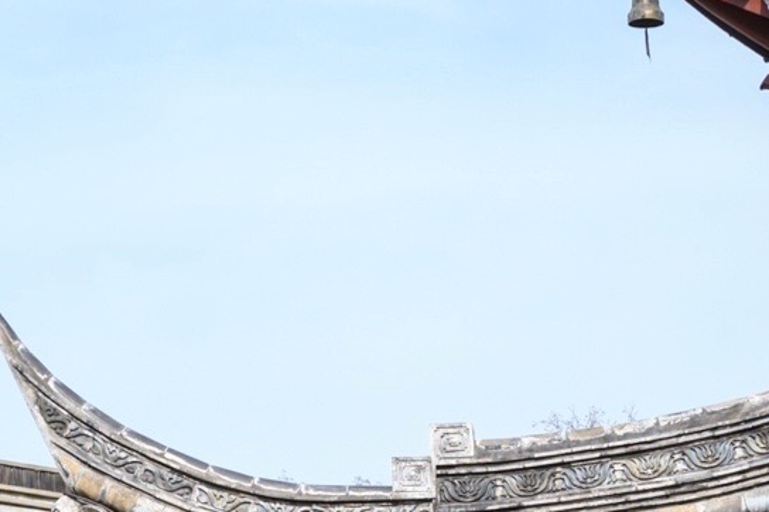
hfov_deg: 9.0
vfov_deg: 6.0
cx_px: 349
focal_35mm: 228
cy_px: 462
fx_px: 4867
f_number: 4
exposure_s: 1/800
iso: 100
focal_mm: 62
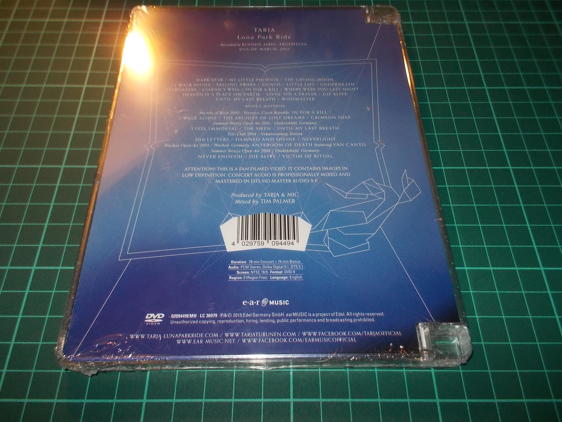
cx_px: 281
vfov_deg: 48.2
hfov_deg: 61.7
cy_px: 211
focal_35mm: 29
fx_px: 471
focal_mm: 4.1
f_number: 3.3
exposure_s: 1/30
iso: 200
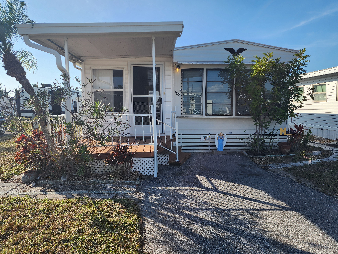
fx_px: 244
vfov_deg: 54.9
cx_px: 175
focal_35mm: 25
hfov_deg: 69.4
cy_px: 127
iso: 12
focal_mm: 6.4
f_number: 1.8
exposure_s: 1/978
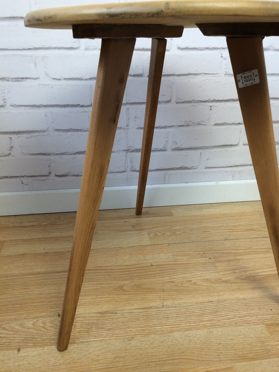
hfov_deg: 48.2
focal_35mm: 29
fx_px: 312
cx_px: 140
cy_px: 186
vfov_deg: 61.7
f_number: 2.2
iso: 64
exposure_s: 1/33
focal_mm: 4.15
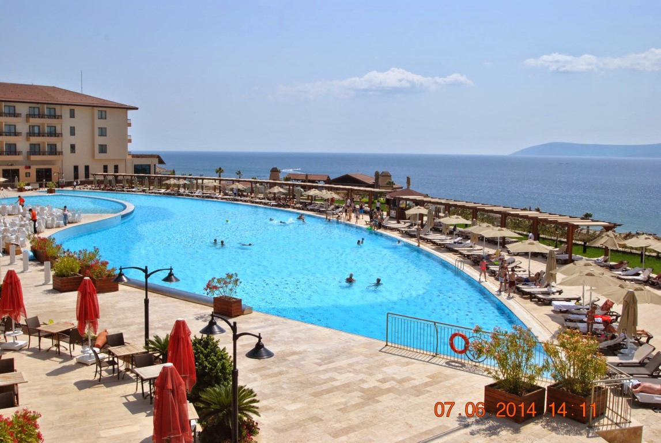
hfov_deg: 53.1
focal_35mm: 36
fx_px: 662
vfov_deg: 37.0
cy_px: 222
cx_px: 330
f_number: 9
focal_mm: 24
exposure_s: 1/320
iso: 100
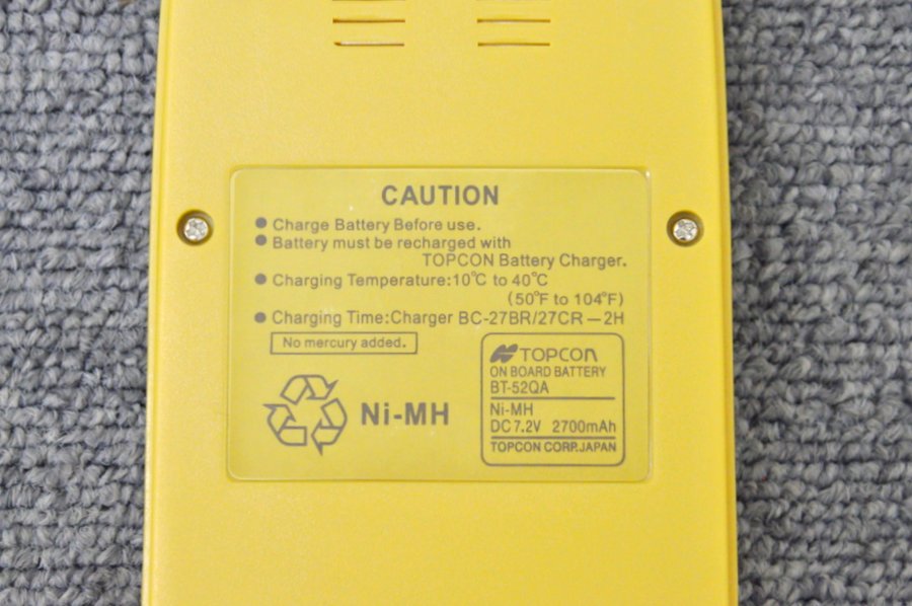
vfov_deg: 8.7
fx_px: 3986
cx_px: 456
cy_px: 303
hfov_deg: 13.1
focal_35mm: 158
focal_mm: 105
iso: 3200
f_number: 14
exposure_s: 1/60
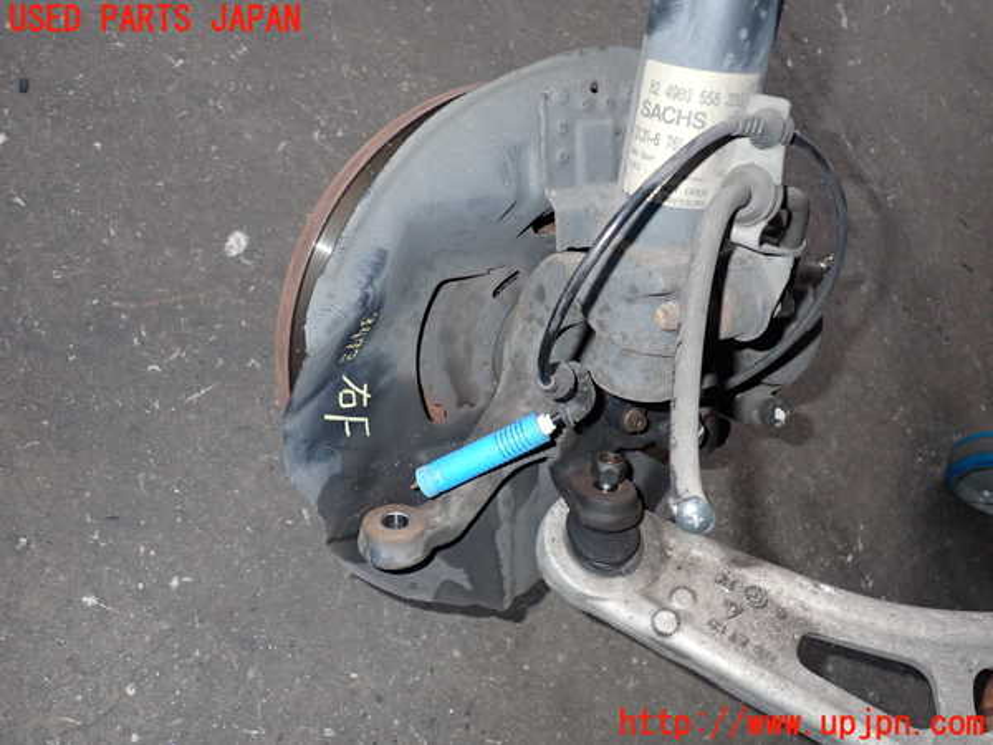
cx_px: 496
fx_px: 861
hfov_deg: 60.0
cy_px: 372
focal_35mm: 30
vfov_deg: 46.8
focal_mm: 5.4
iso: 320
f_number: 6.3
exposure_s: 1/30
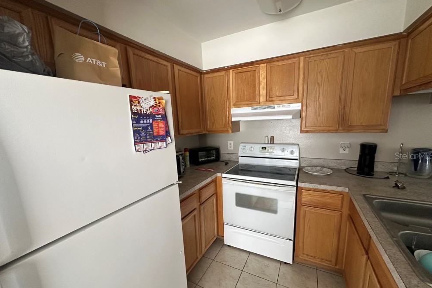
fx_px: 180
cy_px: 156
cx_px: 213
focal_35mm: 15
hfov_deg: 100.4
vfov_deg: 77.2
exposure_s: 1/99
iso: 250
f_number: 2.2
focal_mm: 2.22
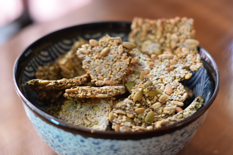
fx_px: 485
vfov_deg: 18.2
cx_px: 116
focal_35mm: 75
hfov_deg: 27.0
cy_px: 78
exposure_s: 1/60
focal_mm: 50
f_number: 2.5
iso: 800
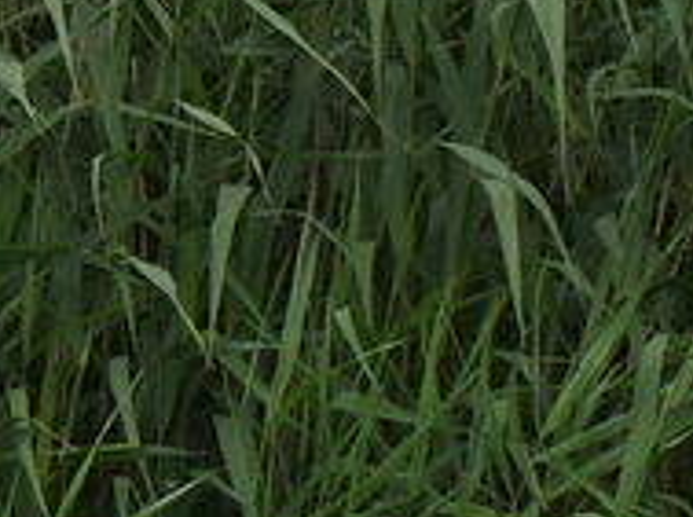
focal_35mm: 336
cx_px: -1822
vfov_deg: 4.4
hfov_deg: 5.4
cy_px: 726
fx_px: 6714
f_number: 7.1
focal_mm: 22
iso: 200
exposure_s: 1/500
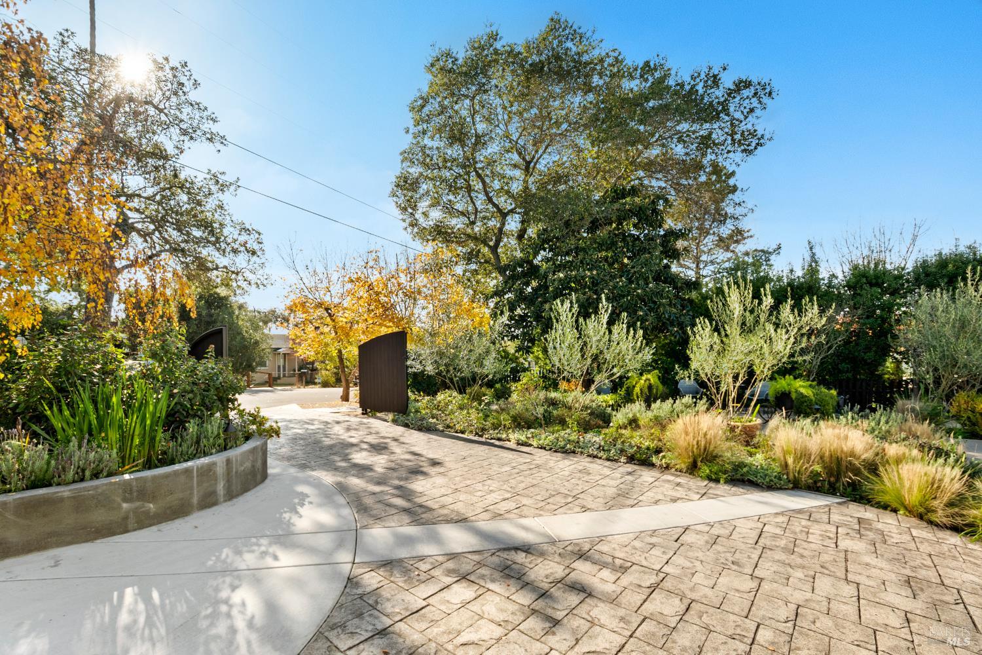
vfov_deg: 77.3
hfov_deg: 100.4
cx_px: 491
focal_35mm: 15
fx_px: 409
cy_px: 328
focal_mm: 10
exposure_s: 1/13
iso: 100
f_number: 8
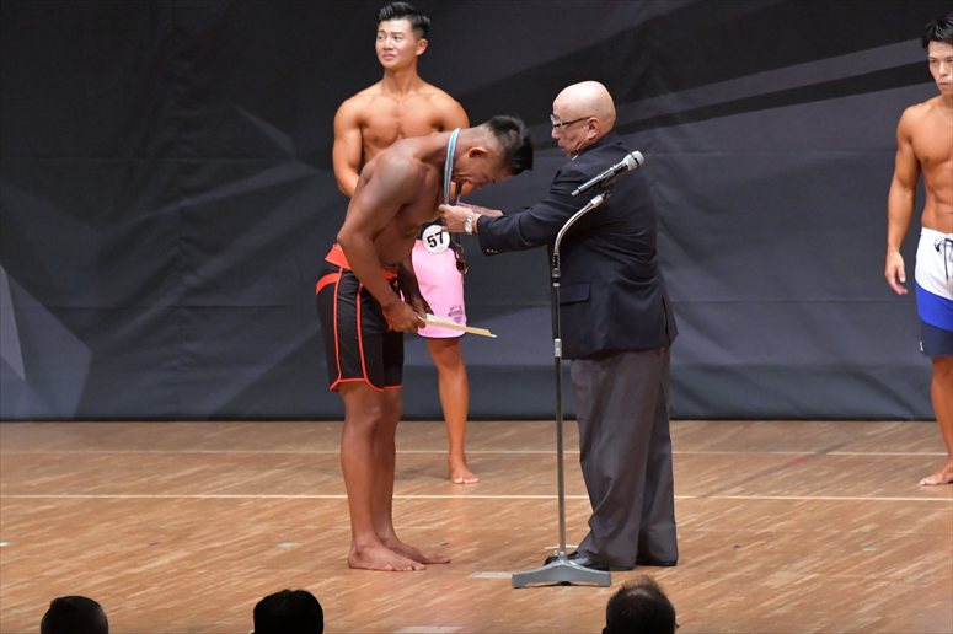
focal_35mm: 270
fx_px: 7144
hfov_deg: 7.6
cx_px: 476
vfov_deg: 5.1
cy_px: 317
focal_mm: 180
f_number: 5.6
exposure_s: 1/400
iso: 8000
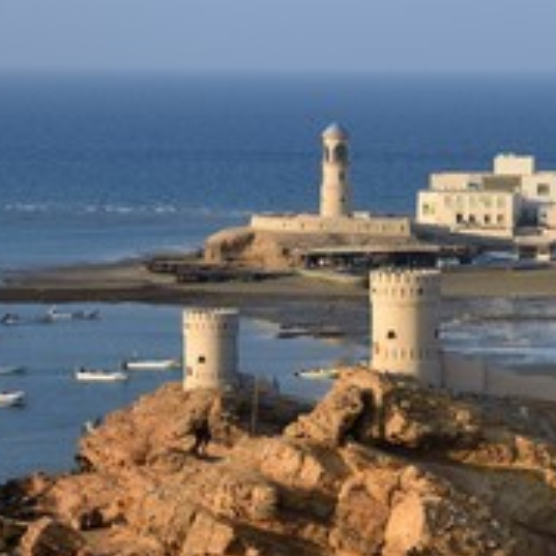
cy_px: 376
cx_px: 559
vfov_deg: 8.8
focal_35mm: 199
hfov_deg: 8.7
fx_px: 3616
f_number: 10
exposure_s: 1/200
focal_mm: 100
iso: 200
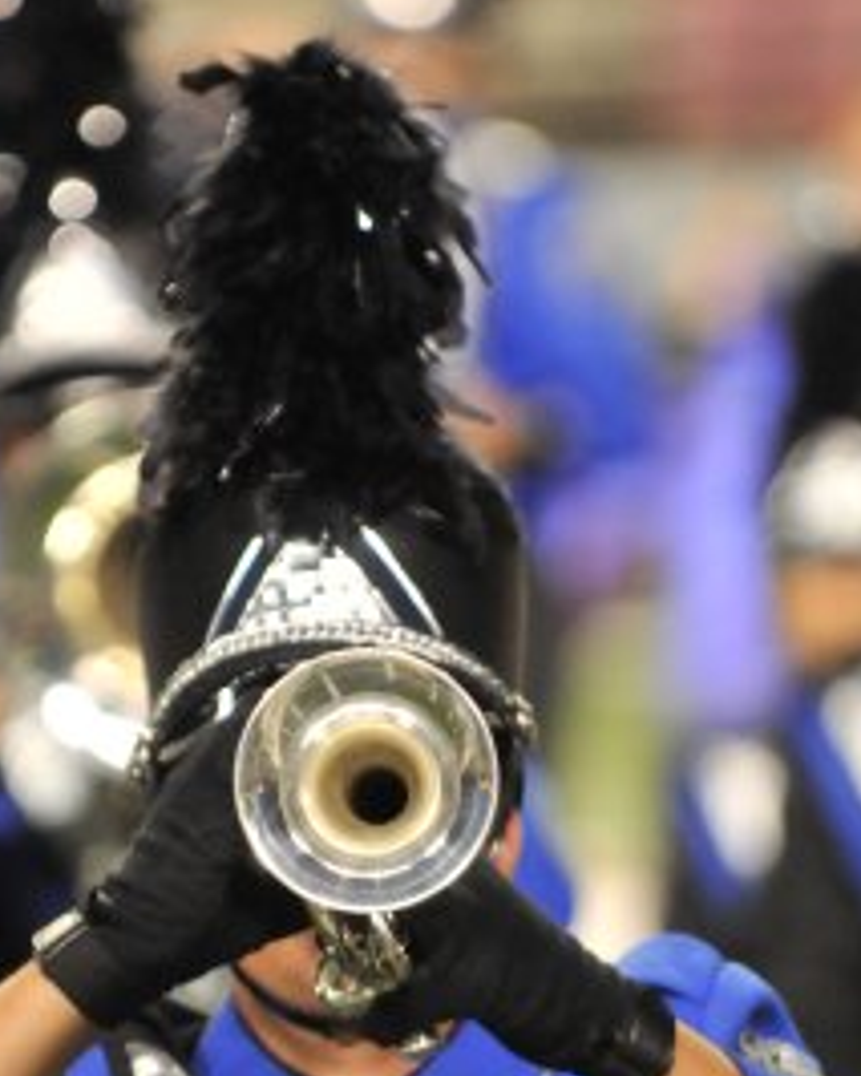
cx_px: 188
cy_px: 906
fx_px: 20215
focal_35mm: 635
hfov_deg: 2.4
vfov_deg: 3.0
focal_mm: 200
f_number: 2.8
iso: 1600
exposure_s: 1/320
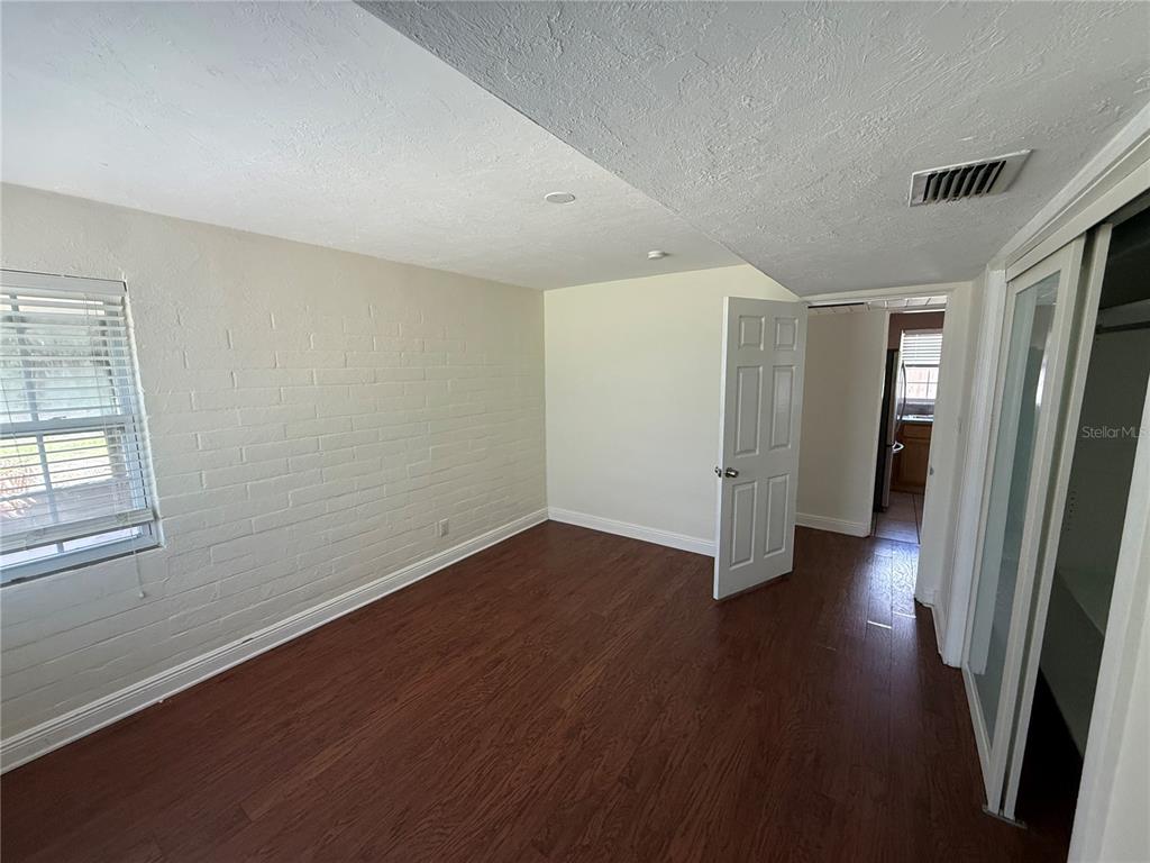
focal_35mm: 14
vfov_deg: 85.7
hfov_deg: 102.1
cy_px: 432
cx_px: 575
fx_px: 465
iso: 320
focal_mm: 2.22
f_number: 2.2
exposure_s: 1/99
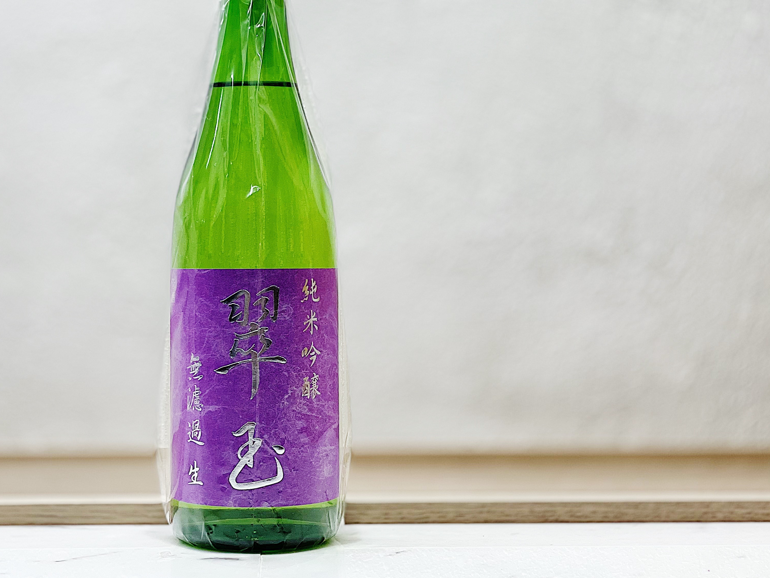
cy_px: 200
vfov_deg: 20.9
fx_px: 1557
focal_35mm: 70
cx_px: 258
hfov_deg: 27.6
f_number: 2
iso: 64
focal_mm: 6
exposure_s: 1/100
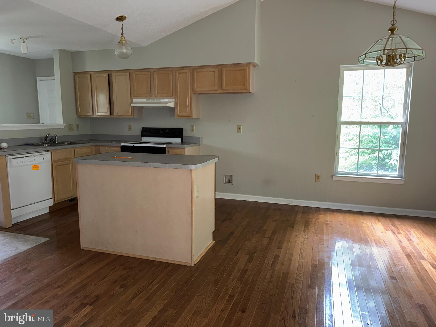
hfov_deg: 71.6
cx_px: 218
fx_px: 302
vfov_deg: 56.8
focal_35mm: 24
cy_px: 164
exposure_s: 1/9
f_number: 1.78
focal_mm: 6.76
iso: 200
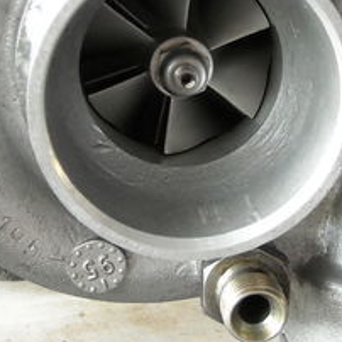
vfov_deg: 17.7
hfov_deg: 17.7
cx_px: 181
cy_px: 105
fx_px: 1095
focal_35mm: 98
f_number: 2.8
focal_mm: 5.7
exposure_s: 1/60
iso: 208
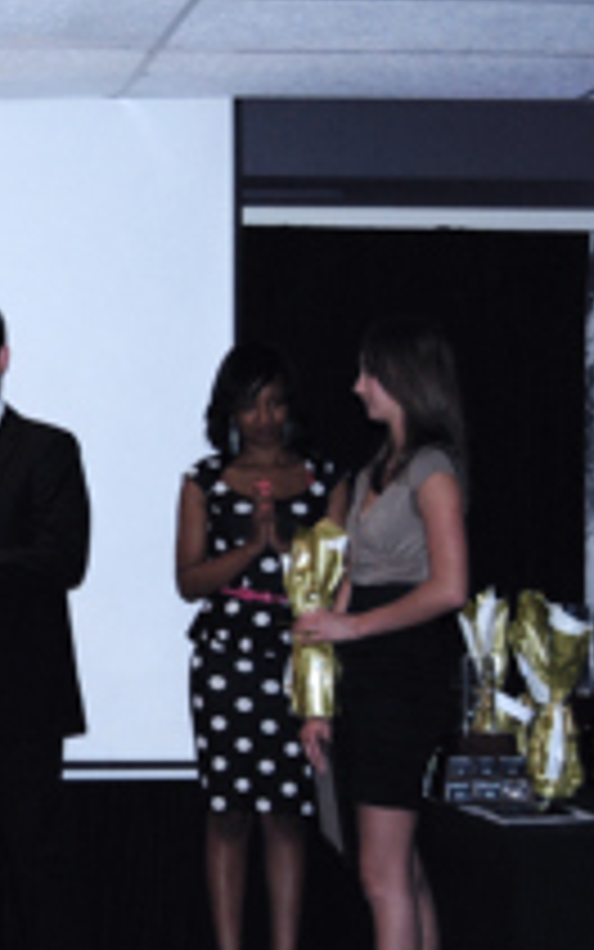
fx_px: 2407
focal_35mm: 93
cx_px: -117
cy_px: 500
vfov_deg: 22.3
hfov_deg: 13.7
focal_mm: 32
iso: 200
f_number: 4.5
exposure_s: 1/60
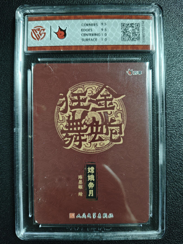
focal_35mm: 26
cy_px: 122
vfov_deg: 67.3
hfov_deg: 53.1
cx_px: 92
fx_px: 183
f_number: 1.5
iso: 400
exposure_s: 1/100
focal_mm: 4.94
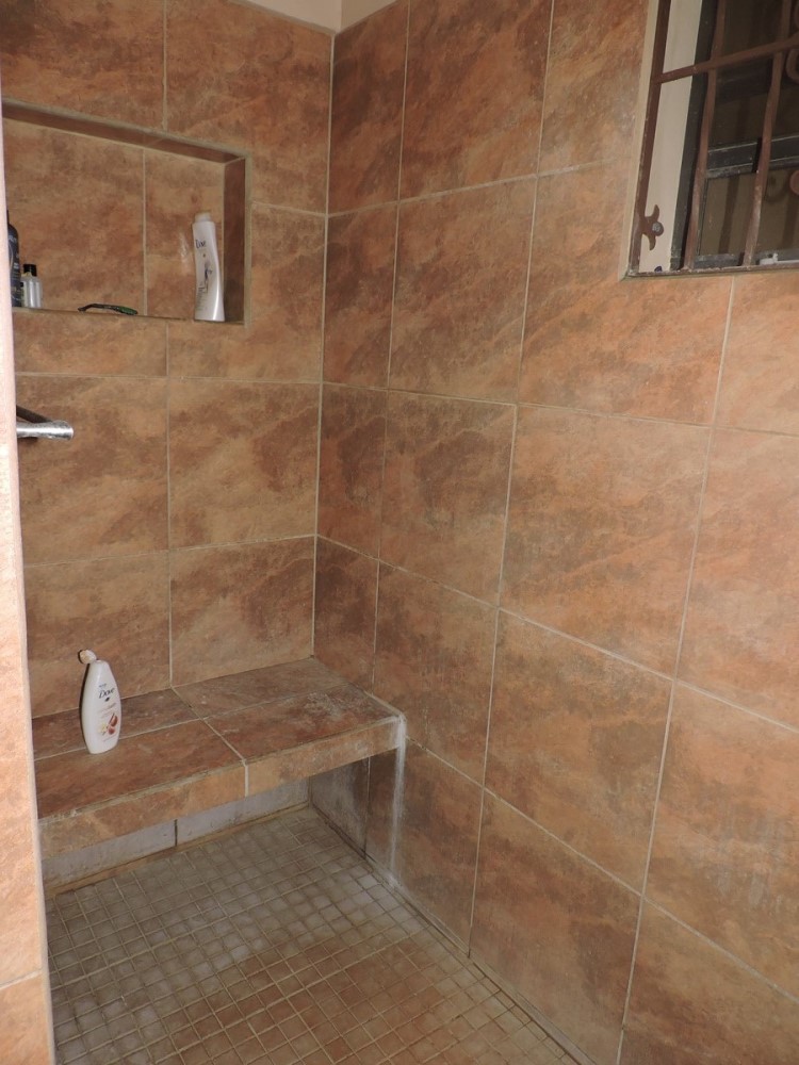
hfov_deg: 56.8
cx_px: 400
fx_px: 739
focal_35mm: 24
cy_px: 532
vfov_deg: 71.6
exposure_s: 1/30
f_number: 3
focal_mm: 4.3
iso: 200
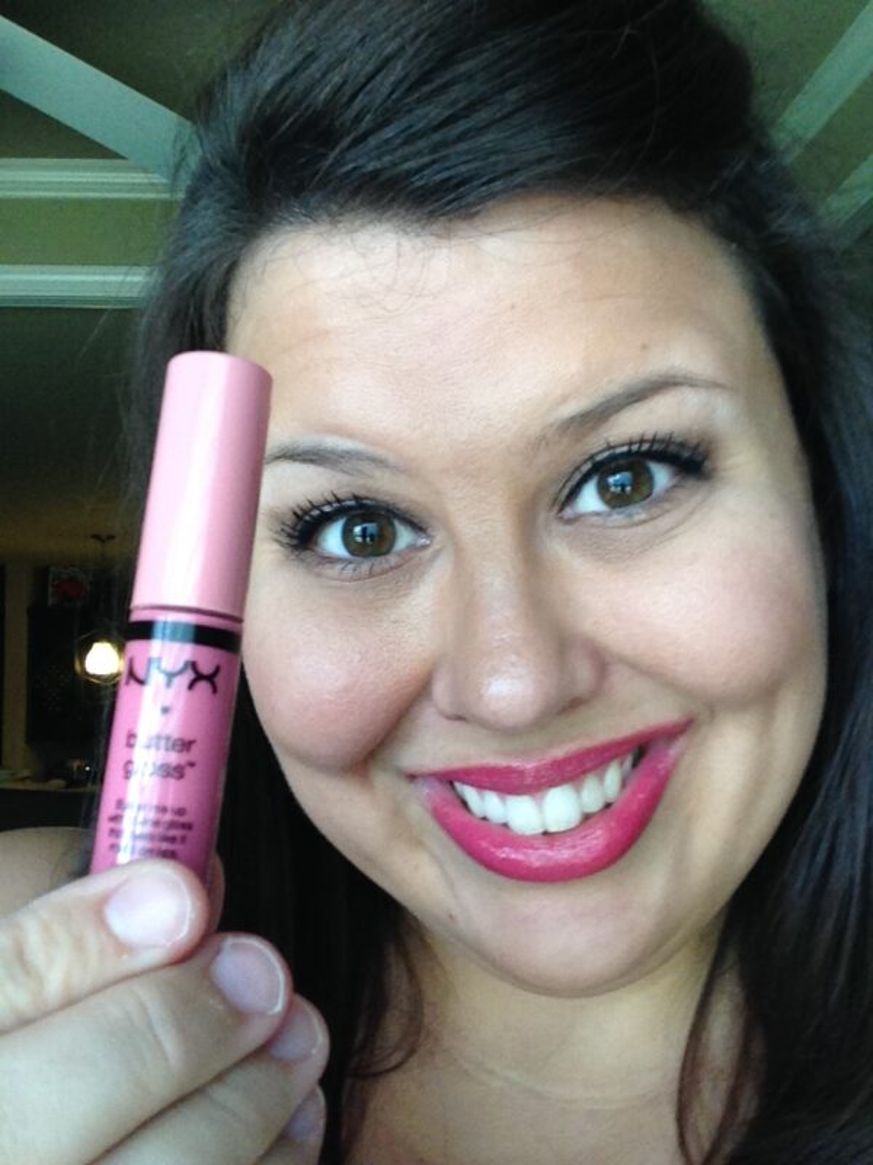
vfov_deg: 52.6
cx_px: 436
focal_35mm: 35
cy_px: 582
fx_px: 1177
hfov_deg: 40.7
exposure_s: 1/30
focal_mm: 2.18
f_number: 2.4
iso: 80
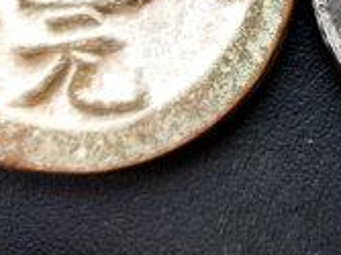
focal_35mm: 88
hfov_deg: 21.7
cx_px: 310
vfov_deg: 16.2
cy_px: -42
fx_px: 866
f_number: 1.8
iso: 75
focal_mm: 3.95
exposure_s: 1/100
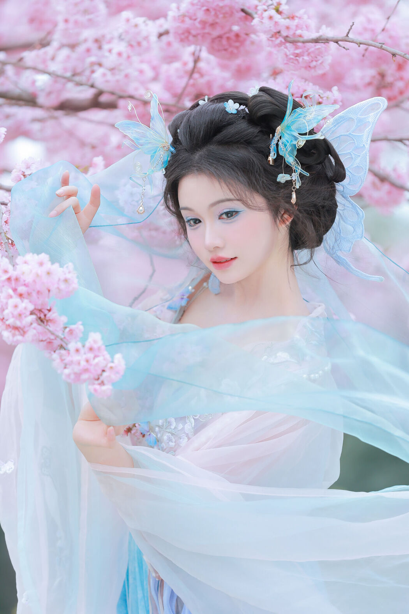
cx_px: 204
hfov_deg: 7.5
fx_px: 3101
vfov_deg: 11.3
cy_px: 307
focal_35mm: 182
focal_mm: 182
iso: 250
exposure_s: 1/400
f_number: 2.8
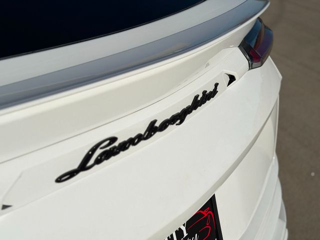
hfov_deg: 39.7
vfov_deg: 30.3
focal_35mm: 48
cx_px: 160
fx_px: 444
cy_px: 120
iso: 100
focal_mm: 6.76
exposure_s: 1/43478
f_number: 1.78
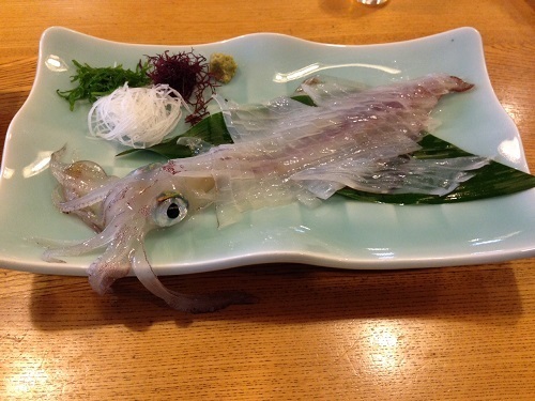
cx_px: 268
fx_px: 510
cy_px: 200
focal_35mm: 33
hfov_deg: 55.4
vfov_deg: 42.9
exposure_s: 1/20
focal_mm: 4.12
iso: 250
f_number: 2.4
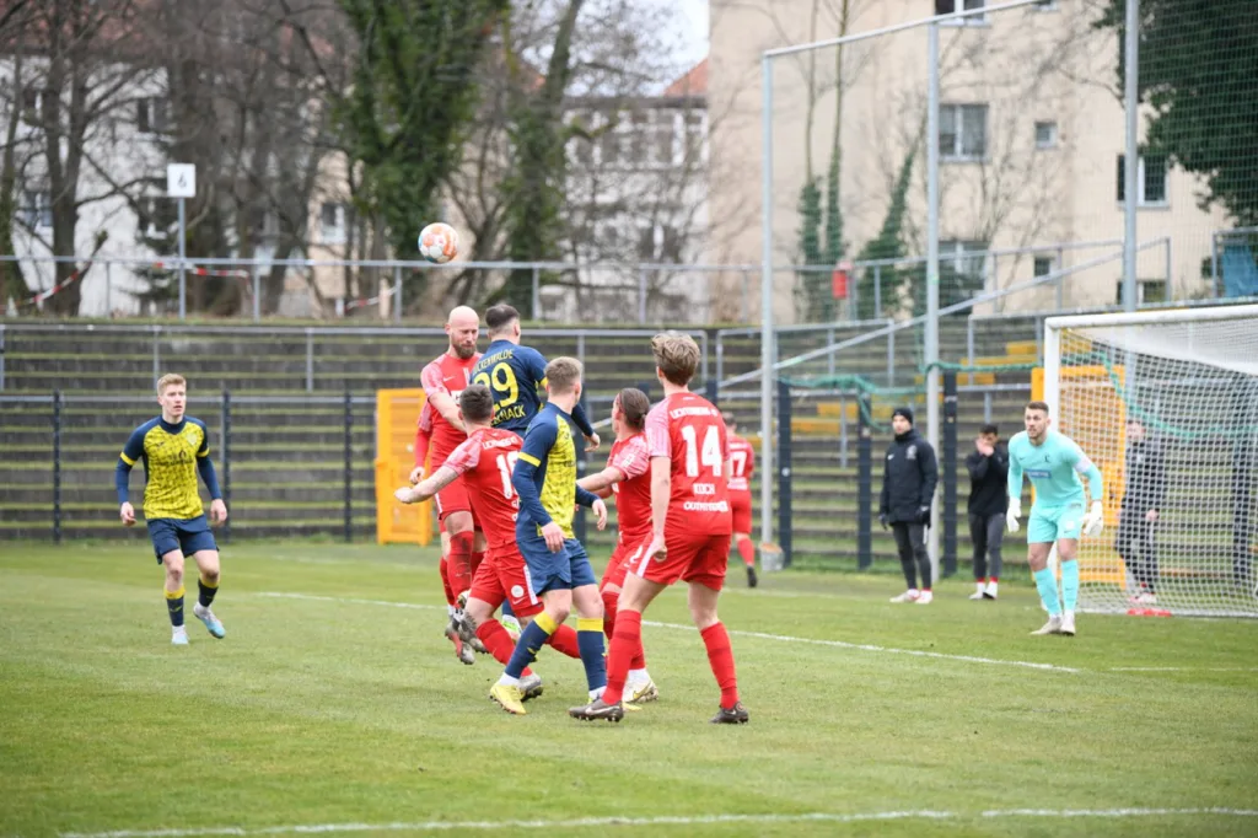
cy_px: 419
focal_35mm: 155
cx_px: 629
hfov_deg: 13.3
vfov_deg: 8.8
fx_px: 5414
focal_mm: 155
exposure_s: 1/1000
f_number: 2.8
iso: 640
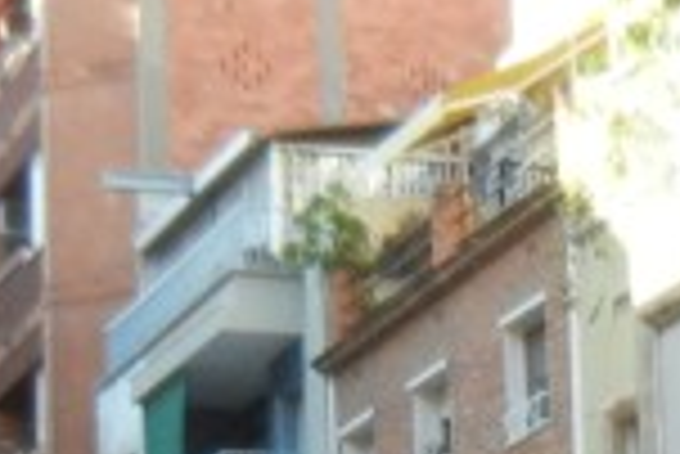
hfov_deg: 9.7
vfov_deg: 6.5
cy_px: 629
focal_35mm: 211
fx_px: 3989
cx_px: 707
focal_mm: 5.4
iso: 219
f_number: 3.5
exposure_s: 1/250
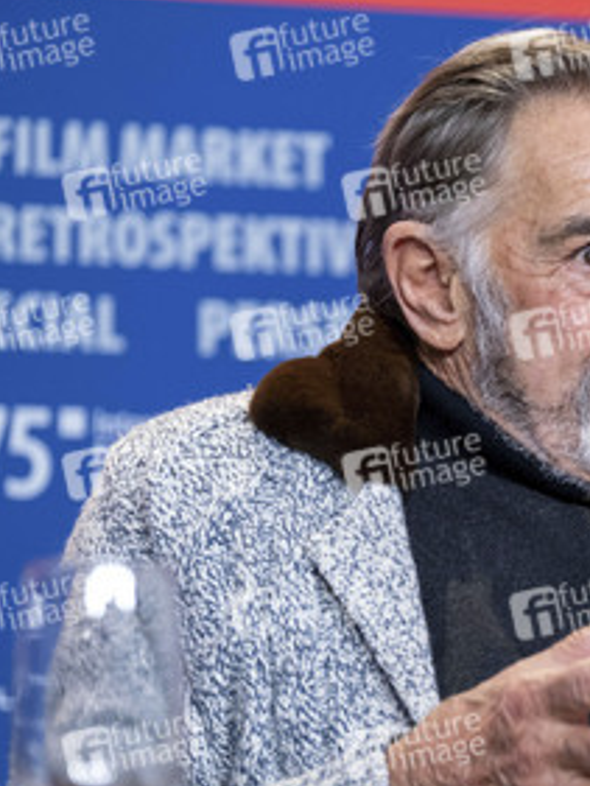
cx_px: 619
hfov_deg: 6.8
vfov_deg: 9.0
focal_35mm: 219
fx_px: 4973
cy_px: 397
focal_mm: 94.5
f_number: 2.8
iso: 1600
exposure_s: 1/170
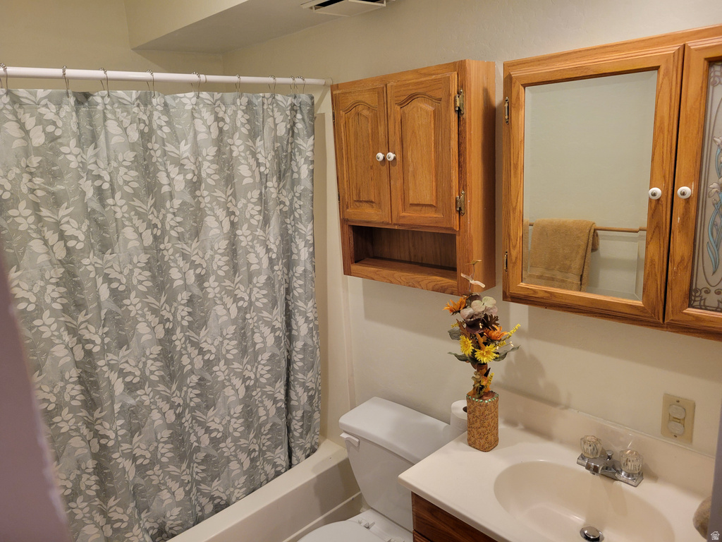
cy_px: 271
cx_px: 361
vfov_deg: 53.1
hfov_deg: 67.3
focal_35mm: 26
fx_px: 542
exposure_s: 1/120
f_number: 1.8
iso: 200
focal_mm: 5.4
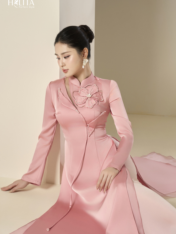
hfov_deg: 19.4
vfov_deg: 25.7
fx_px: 515
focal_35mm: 76
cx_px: 88
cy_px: 122
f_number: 7.1
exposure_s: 1/200
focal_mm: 70
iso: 125
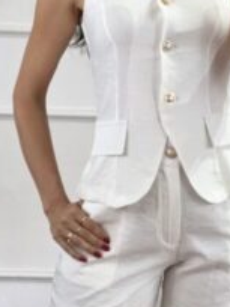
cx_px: 161
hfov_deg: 9.8
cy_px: 72
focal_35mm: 151
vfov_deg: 13.0
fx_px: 1338
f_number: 2.8
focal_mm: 9
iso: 160
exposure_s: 1/120
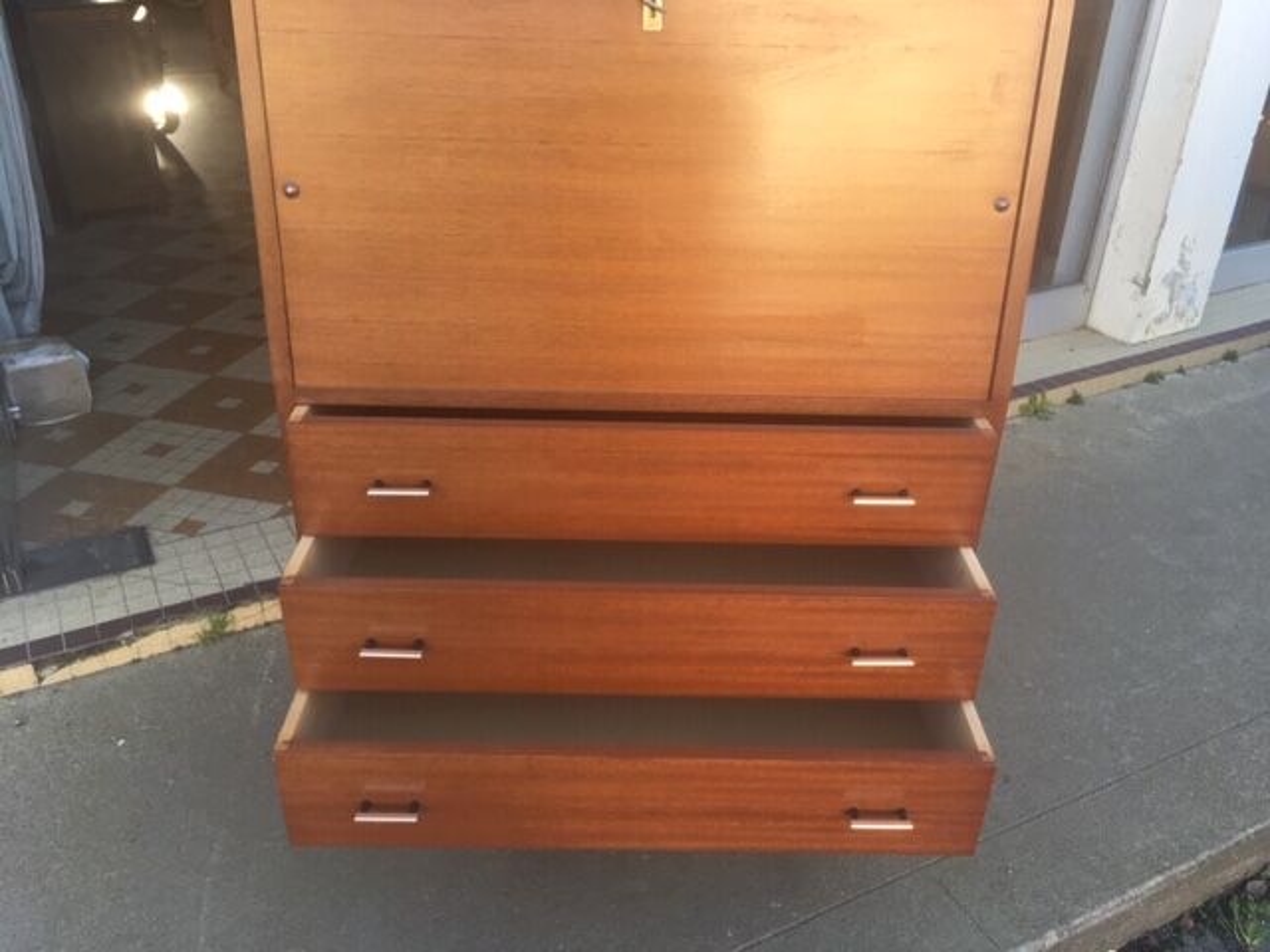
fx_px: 1064
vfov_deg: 48.2
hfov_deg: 61.7
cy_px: 476
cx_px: 635
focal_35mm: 29
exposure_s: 1/100
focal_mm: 4.15
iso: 40
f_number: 2.2
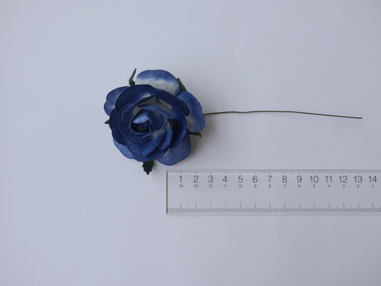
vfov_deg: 36.0
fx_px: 440
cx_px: 190
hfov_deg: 46.8
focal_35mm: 40
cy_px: 143
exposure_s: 1/320
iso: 200
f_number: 3.2
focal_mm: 20
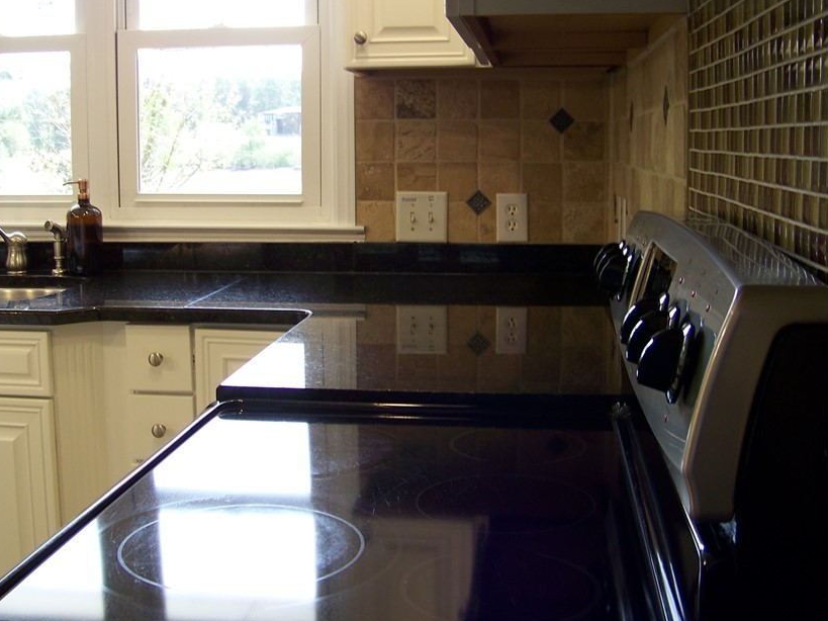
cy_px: 276
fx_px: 1076
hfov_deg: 42.0
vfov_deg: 32.1
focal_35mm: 45
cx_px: 362
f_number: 2.8
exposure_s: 1/30
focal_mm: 5.85
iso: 64
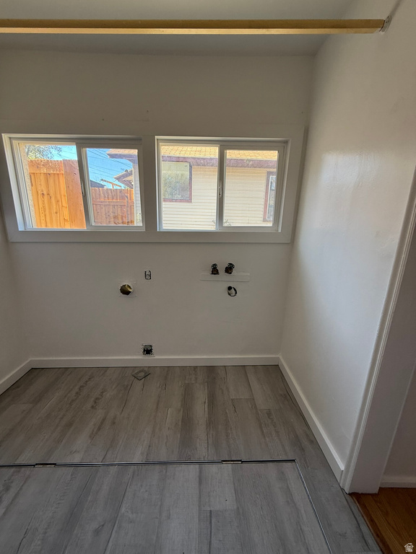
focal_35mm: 14
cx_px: 208
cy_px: 277
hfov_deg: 85.7
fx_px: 224
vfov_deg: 102.1
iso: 64
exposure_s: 1/99
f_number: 2.2
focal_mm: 2.22
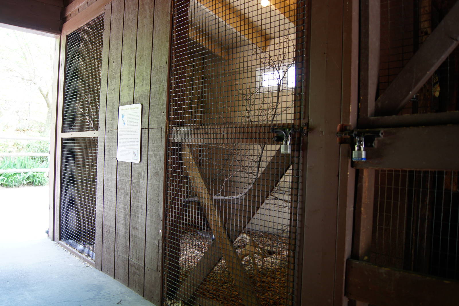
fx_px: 344
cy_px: 153
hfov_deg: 67.4
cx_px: 230
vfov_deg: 47.9
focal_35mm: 27
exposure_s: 1/30
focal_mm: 18
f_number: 3.5
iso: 200
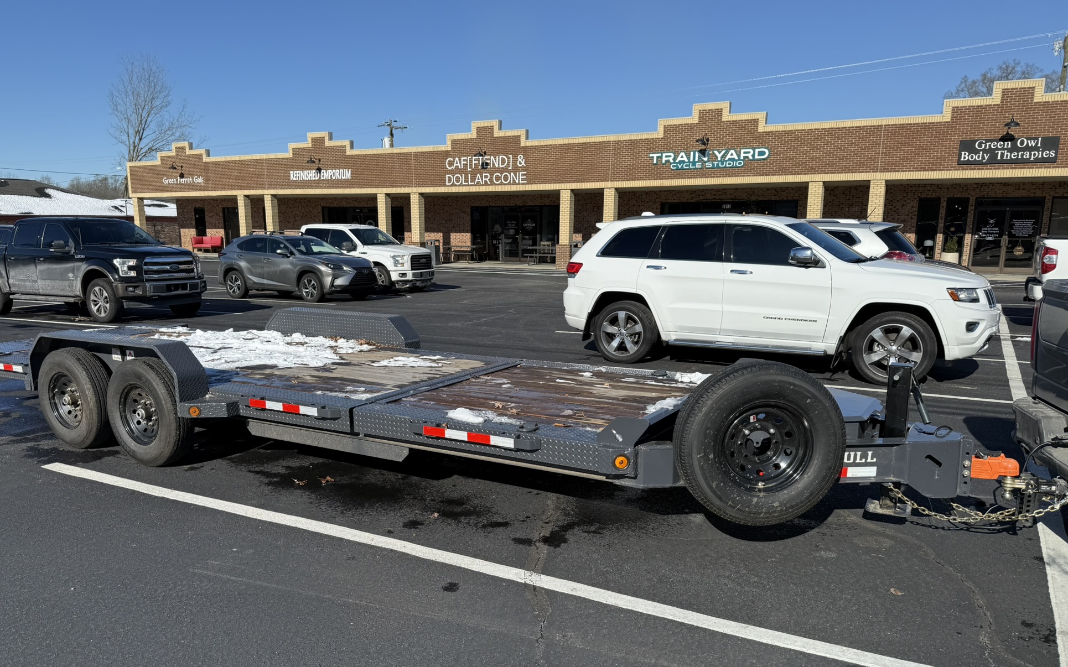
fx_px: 786
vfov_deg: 45.8
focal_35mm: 27
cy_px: 395
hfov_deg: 68.3
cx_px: 506
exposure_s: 1/6173
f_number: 1.78
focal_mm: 6.76
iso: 80
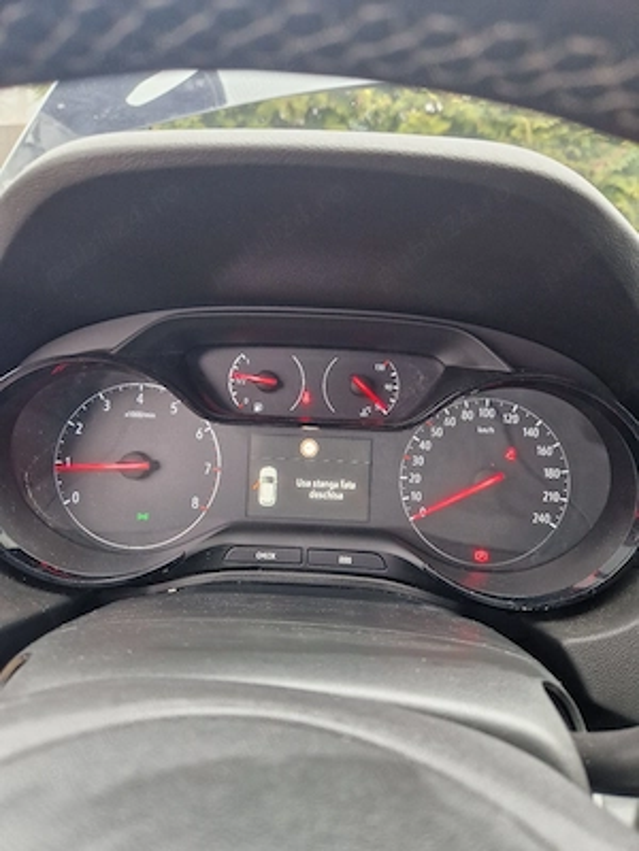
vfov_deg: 73.9
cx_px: 320
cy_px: 426
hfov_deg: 58.9
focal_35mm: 23
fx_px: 566
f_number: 1.8
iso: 250
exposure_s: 1/100
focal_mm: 5.4
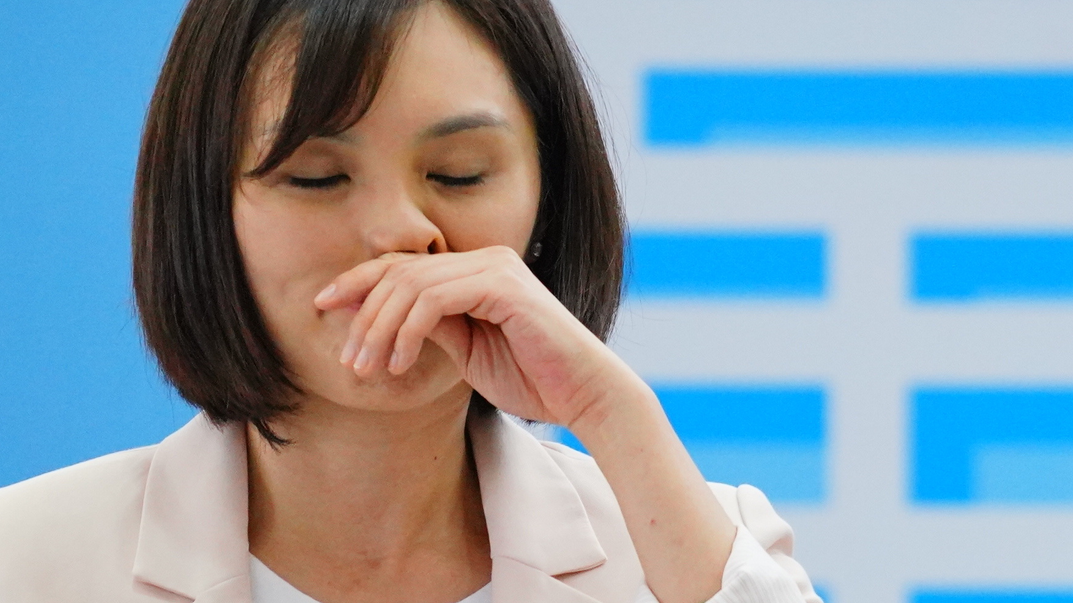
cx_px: 468
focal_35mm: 714
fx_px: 20314
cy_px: 261
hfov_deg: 3.0
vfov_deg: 1.7
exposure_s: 1/320
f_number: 4
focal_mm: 200
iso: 3200
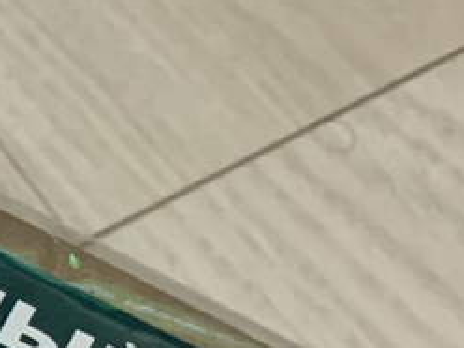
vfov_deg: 9.2
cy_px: 538
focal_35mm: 157
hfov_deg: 11.2
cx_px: -518
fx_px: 2104
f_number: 1.8
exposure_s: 1/33
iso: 320
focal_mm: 4.25
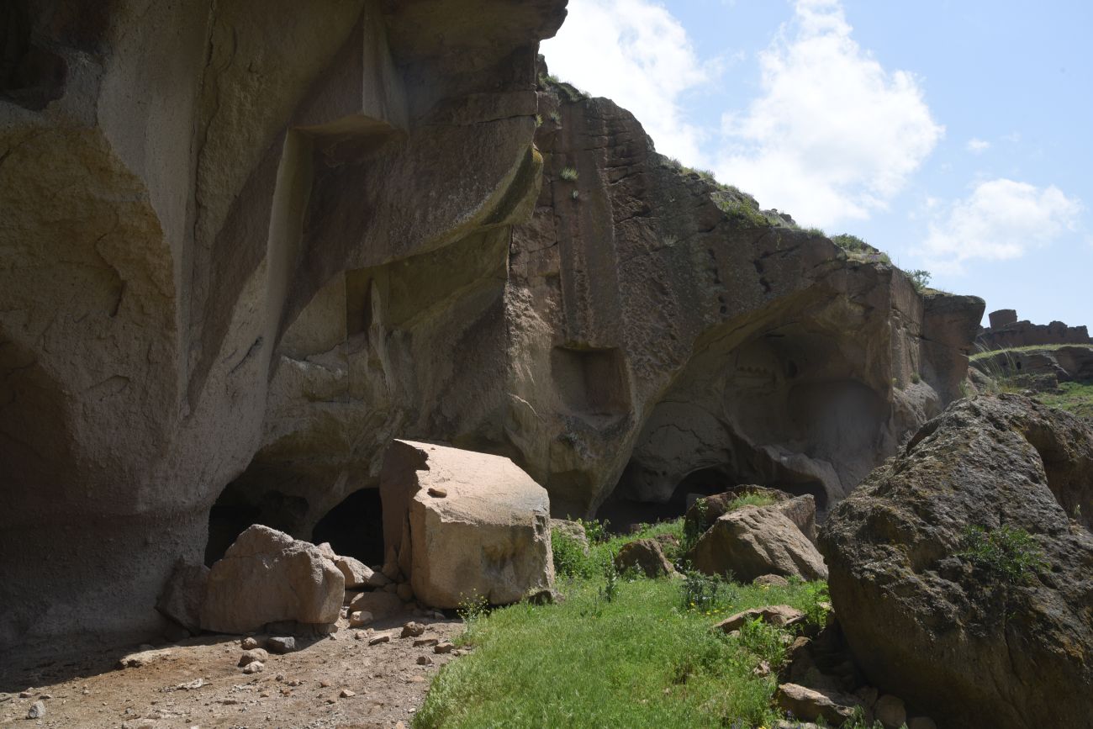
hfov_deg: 39.6
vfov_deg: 27.0
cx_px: 546
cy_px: 364
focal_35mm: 50
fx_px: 1518
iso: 125
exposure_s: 1/125
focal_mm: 50
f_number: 11
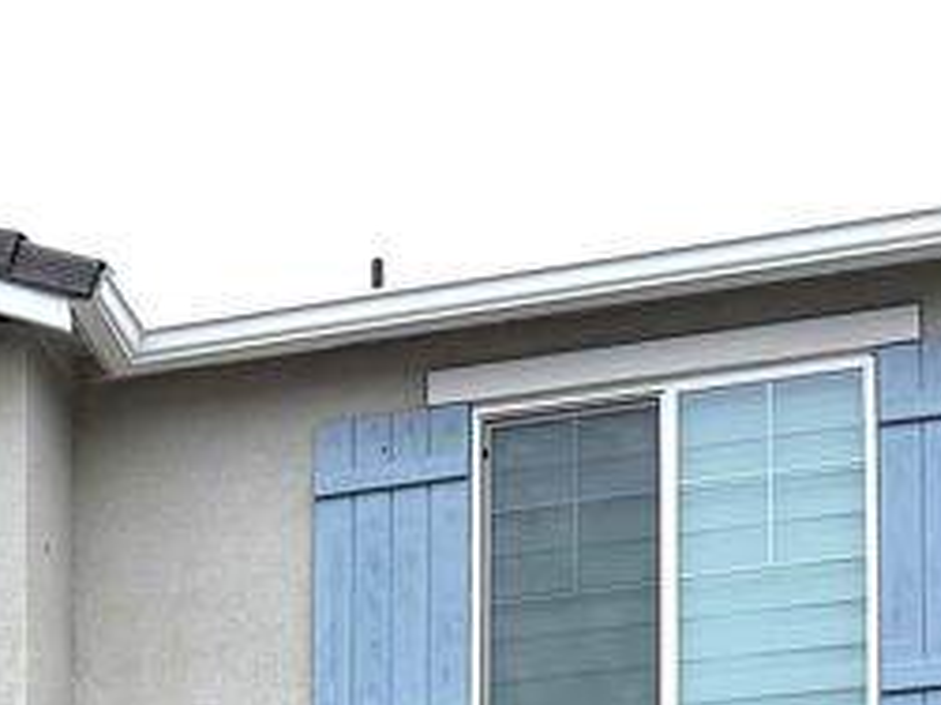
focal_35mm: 98
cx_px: -19
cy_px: 1402
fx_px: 2663
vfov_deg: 13.1
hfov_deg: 19.4
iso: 80
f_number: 1.78
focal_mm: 6.76
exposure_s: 1/1618
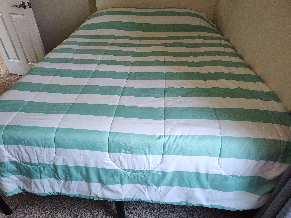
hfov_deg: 73.9
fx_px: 193
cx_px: 146
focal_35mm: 23
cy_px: 109
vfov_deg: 58.9
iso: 330
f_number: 1.88
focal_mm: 5.56
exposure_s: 1/60
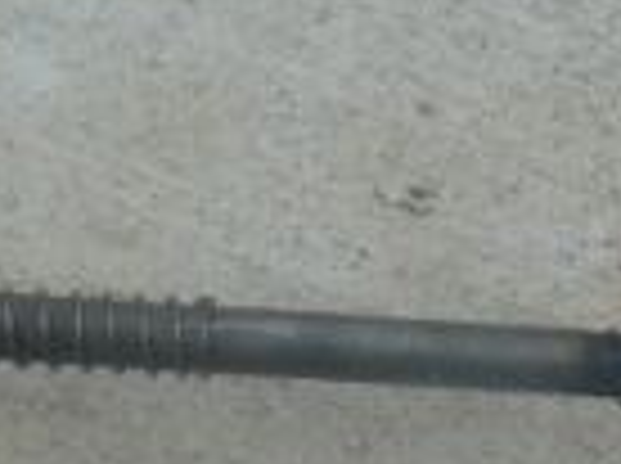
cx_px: 194
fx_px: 2991
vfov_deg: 8.8
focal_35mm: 167
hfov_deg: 11.8
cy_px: 518
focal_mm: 6
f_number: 2.8
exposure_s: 1/80
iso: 100
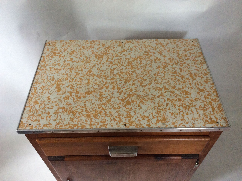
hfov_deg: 56.9
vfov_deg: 44.1
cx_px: 121
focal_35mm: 32
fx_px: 223
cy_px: 90
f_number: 2.4
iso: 160
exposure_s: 1/25
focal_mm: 3.3
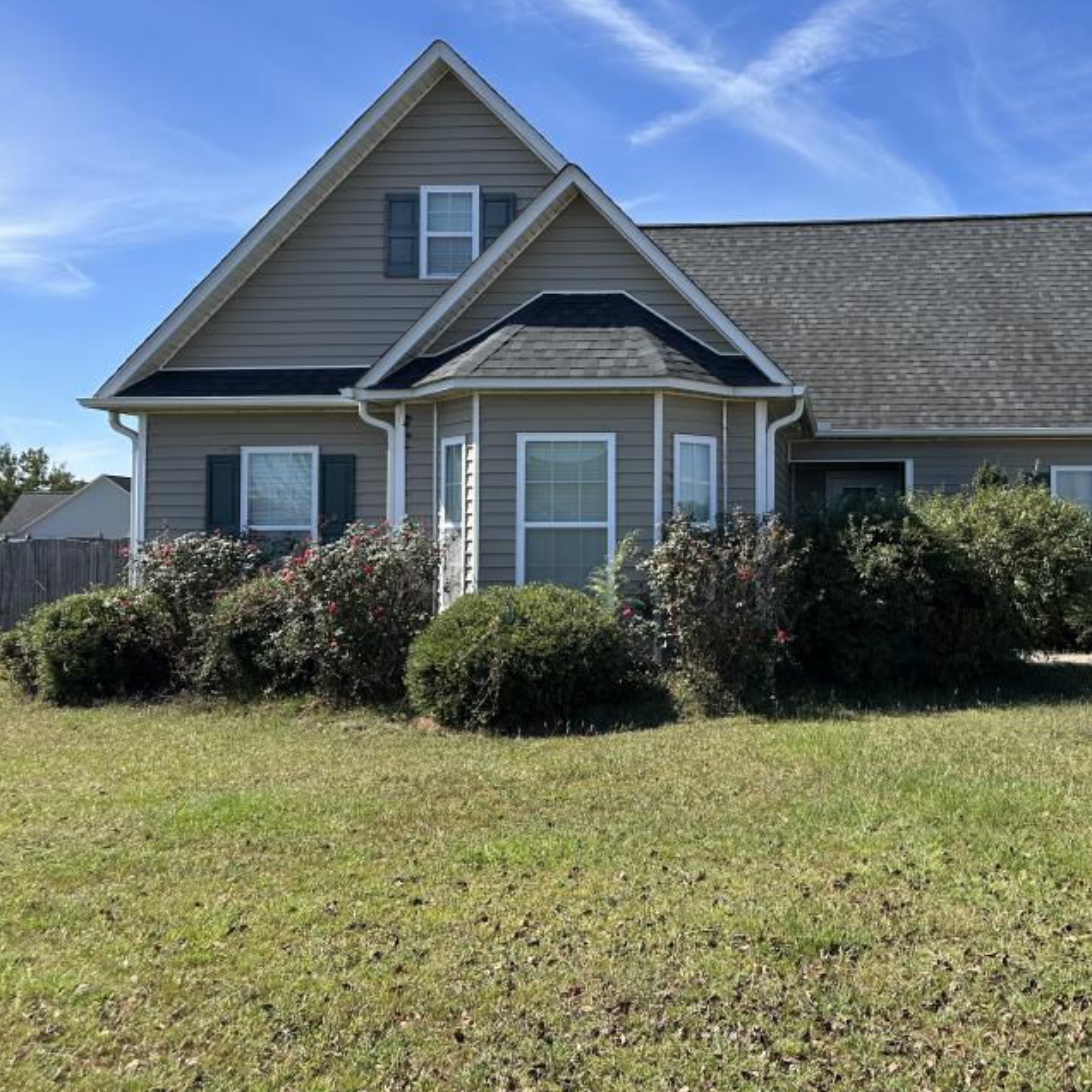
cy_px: 498
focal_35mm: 32
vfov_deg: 51.0
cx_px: 762
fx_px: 1142
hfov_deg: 49.8
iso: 80
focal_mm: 6.86
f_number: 1.78
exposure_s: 1/2525
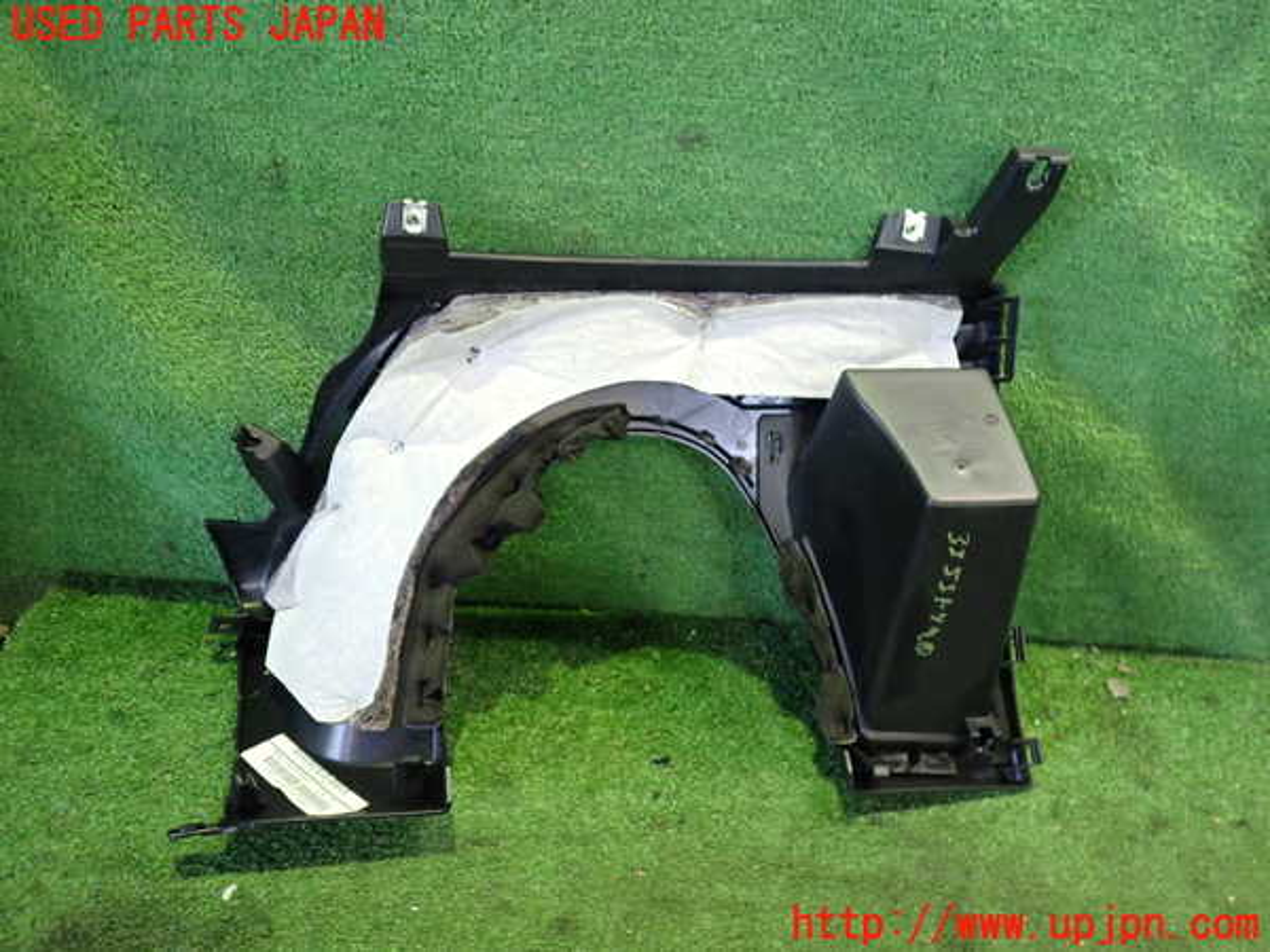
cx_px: 635
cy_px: 476
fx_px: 1101
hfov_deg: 60.0
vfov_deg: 46.8
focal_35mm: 30
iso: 800
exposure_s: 1/30
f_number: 2.3
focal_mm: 5.4
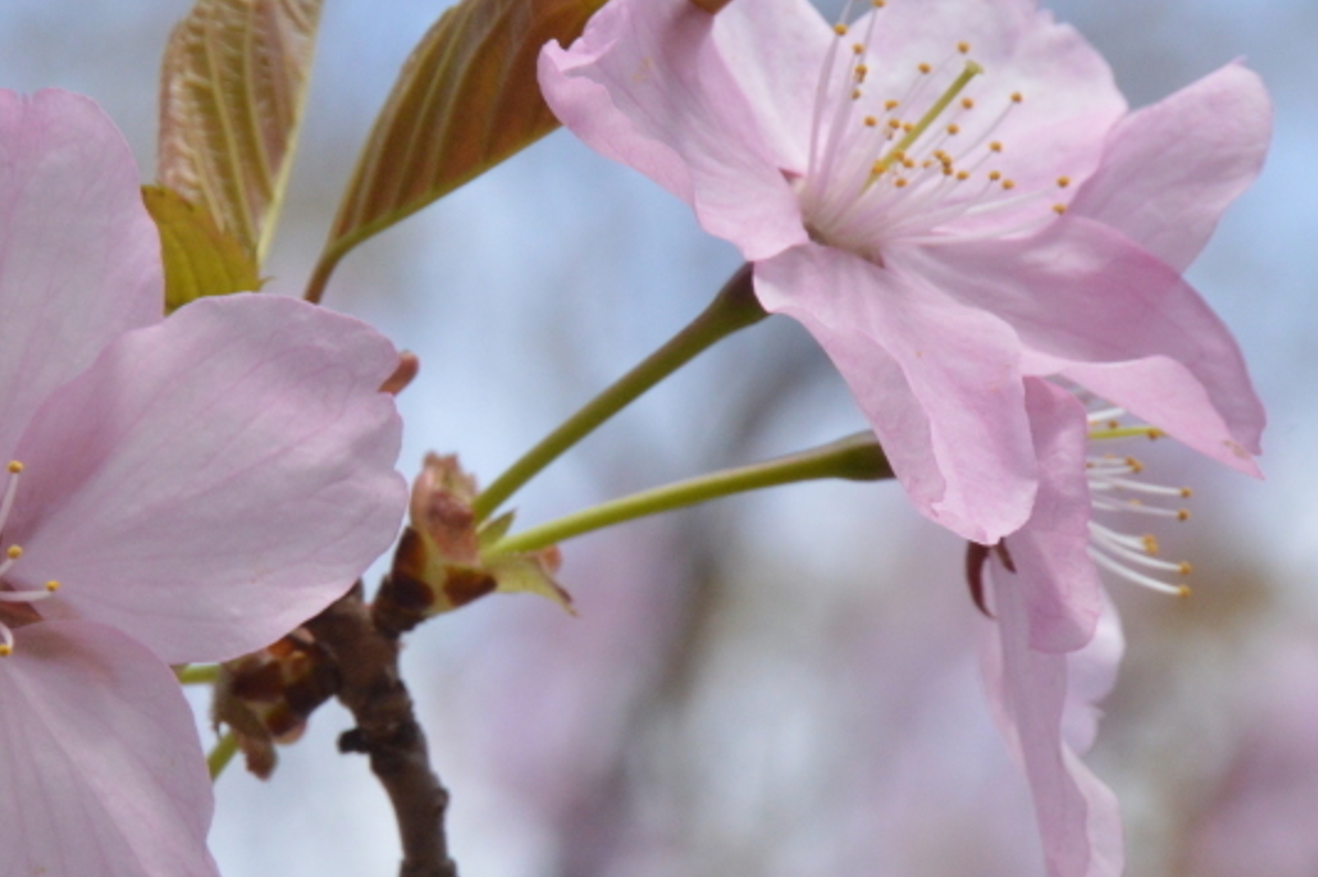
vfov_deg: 2.6
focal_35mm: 531
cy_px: 477
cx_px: 431
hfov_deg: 3.9
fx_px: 19426
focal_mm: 185
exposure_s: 1/250
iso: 1100
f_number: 20
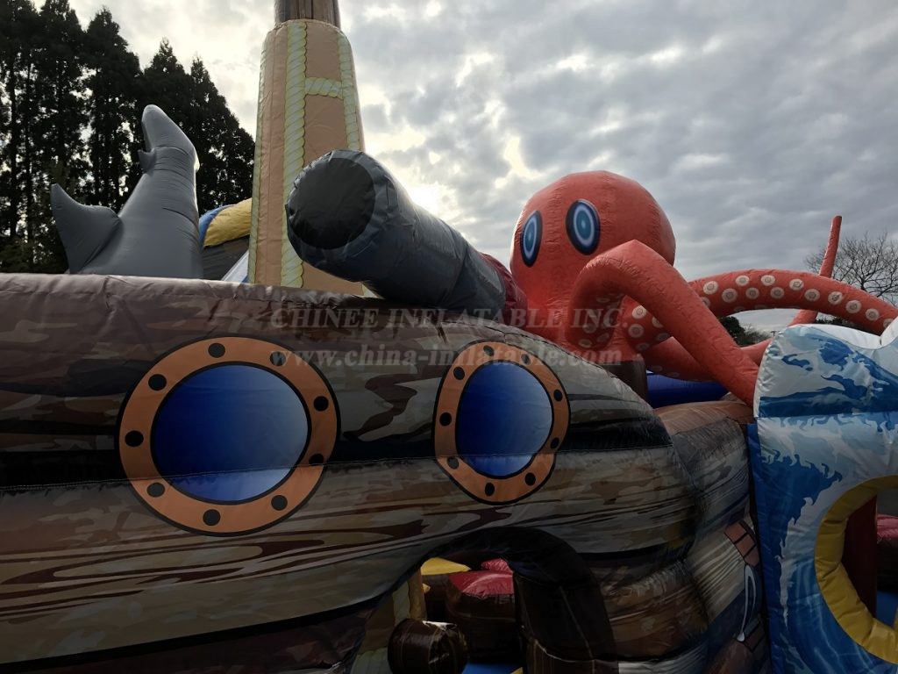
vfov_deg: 49.7
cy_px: 337
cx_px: 449
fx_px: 726
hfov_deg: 63.4
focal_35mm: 28
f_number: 1.8
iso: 20
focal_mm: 3.99
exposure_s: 1/1182
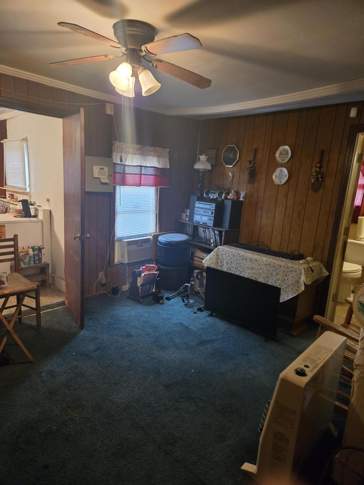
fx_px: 322
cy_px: 242
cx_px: 182
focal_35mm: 23
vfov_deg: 73.9
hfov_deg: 58.9
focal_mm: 5.4
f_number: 1.8
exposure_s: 1/60
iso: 1000
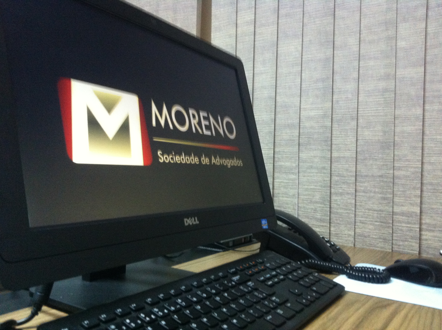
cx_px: 221
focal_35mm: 35
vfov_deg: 40.6
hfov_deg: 52.7
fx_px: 446
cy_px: 165
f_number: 2.8
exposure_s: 1/17
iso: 400
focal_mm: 3.85
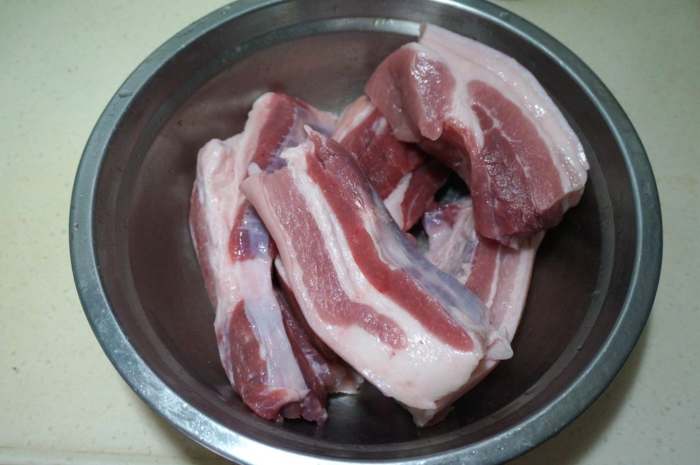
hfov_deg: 55.1
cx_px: 350
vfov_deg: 38.3
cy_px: 232
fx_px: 670
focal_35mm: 34
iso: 1600
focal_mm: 23
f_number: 4.5
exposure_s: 1/160
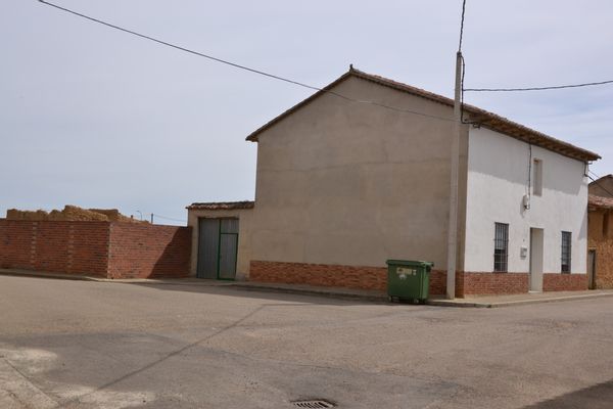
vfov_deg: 31.9
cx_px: 306
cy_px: 204
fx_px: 715
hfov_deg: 46.4
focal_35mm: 42
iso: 100
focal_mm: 28
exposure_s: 1/160
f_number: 14
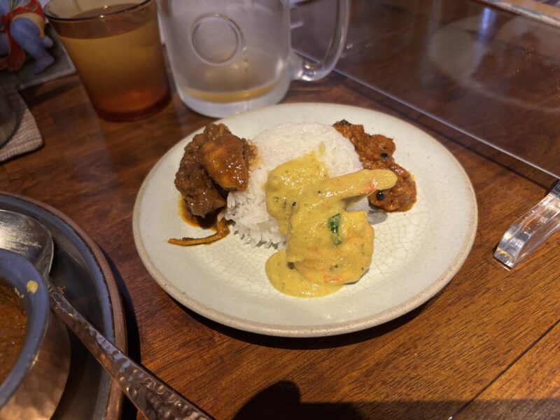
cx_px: 280
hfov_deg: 67.3
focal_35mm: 26
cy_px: 210
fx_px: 421
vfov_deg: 53.1
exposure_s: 1/50
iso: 125
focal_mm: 5.96
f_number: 1.6
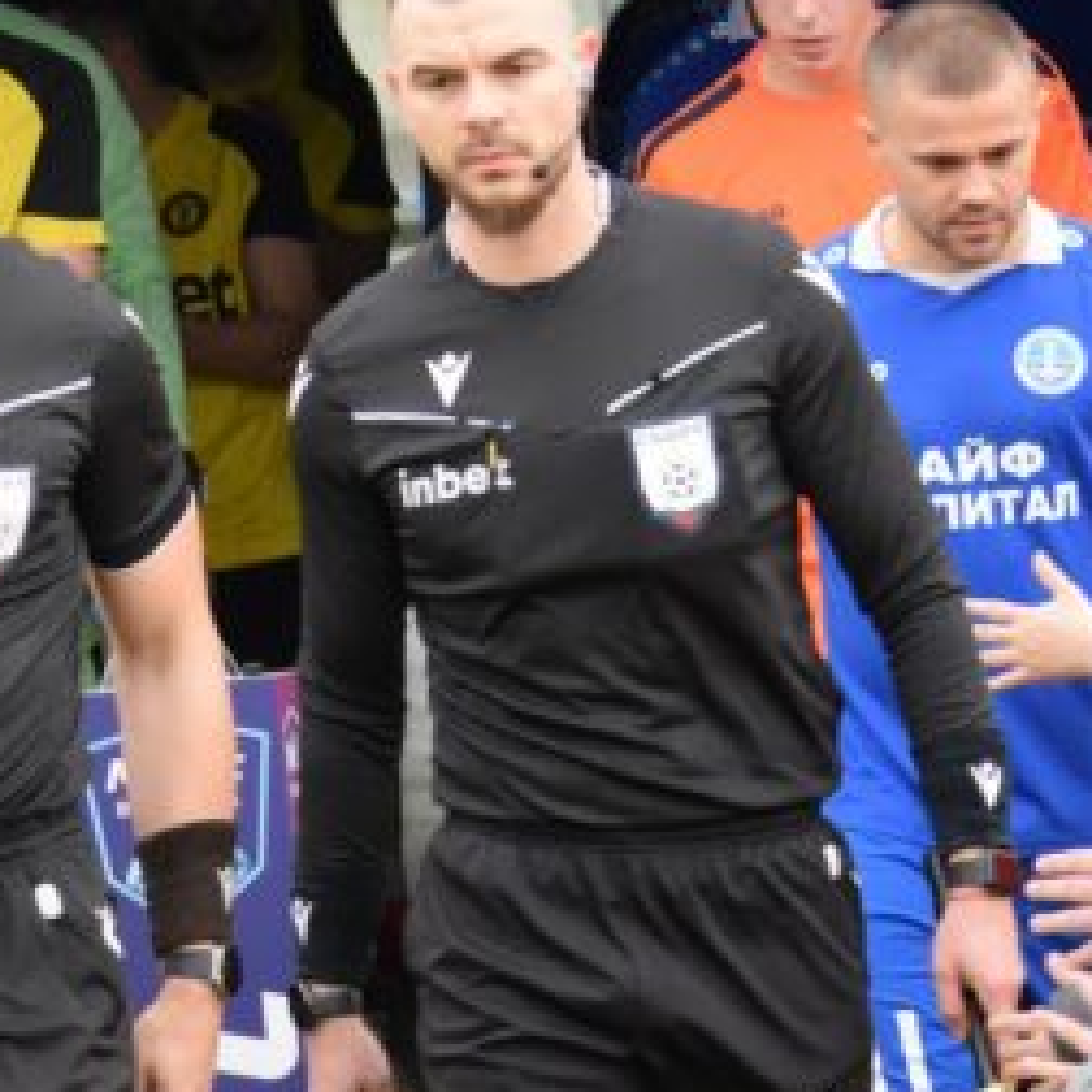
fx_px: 9101
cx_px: 48
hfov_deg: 6.8
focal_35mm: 255
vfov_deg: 6.9
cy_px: 286
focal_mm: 80
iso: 1600
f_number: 4.5
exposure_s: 1/800
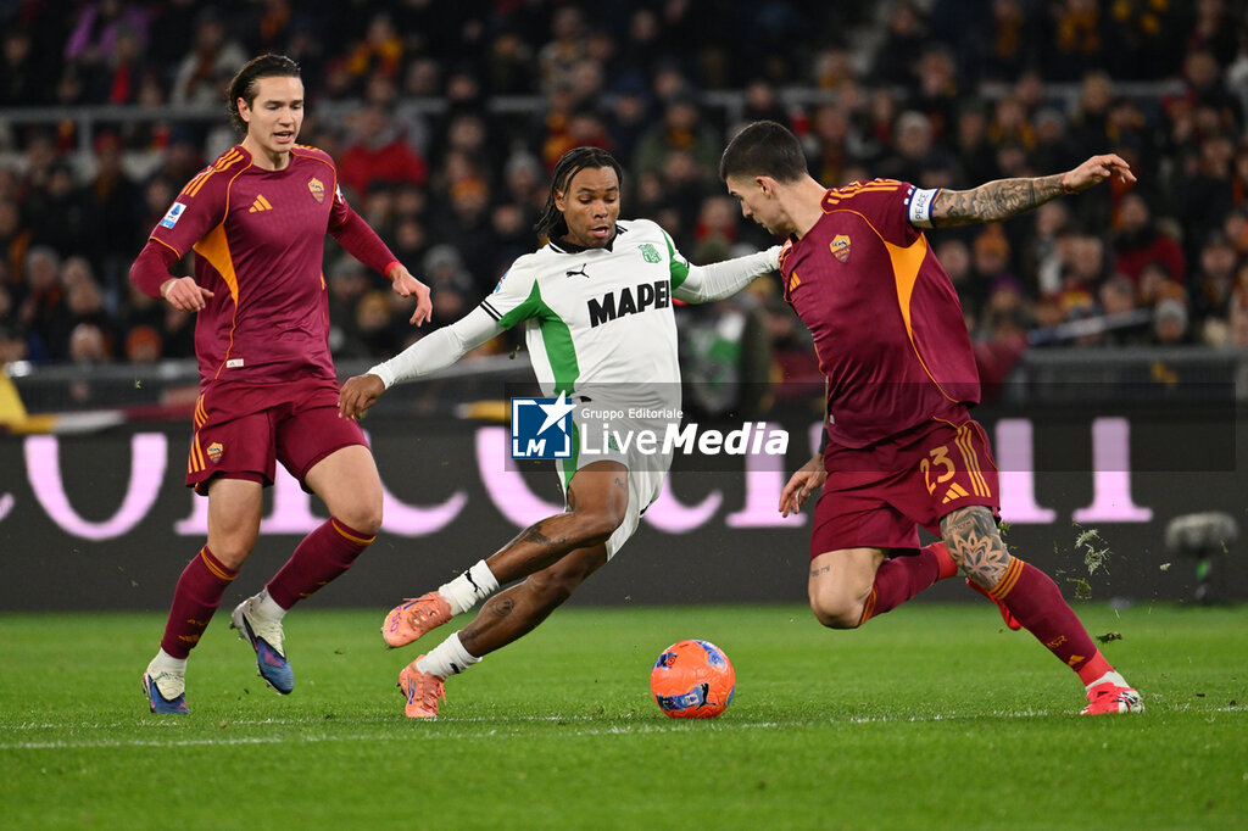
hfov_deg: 5.2
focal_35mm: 400
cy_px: 416
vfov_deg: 3.4
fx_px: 13861
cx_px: 624
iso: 3200
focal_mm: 400
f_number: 4.5
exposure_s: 1/1600
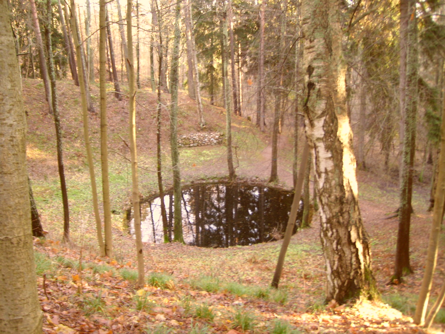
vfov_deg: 40.7
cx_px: 222
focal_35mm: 35
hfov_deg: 52.6
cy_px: 167
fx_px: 450
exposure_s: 1/7
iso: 50
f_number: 2.8
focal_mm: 5.8
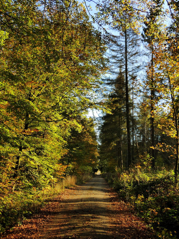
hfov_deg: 33.6
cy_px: 120
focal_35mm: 43
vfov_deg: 43.9
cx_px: 90
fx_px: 296
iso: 80
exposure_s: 1/250
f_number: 3.7
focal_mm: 7.8
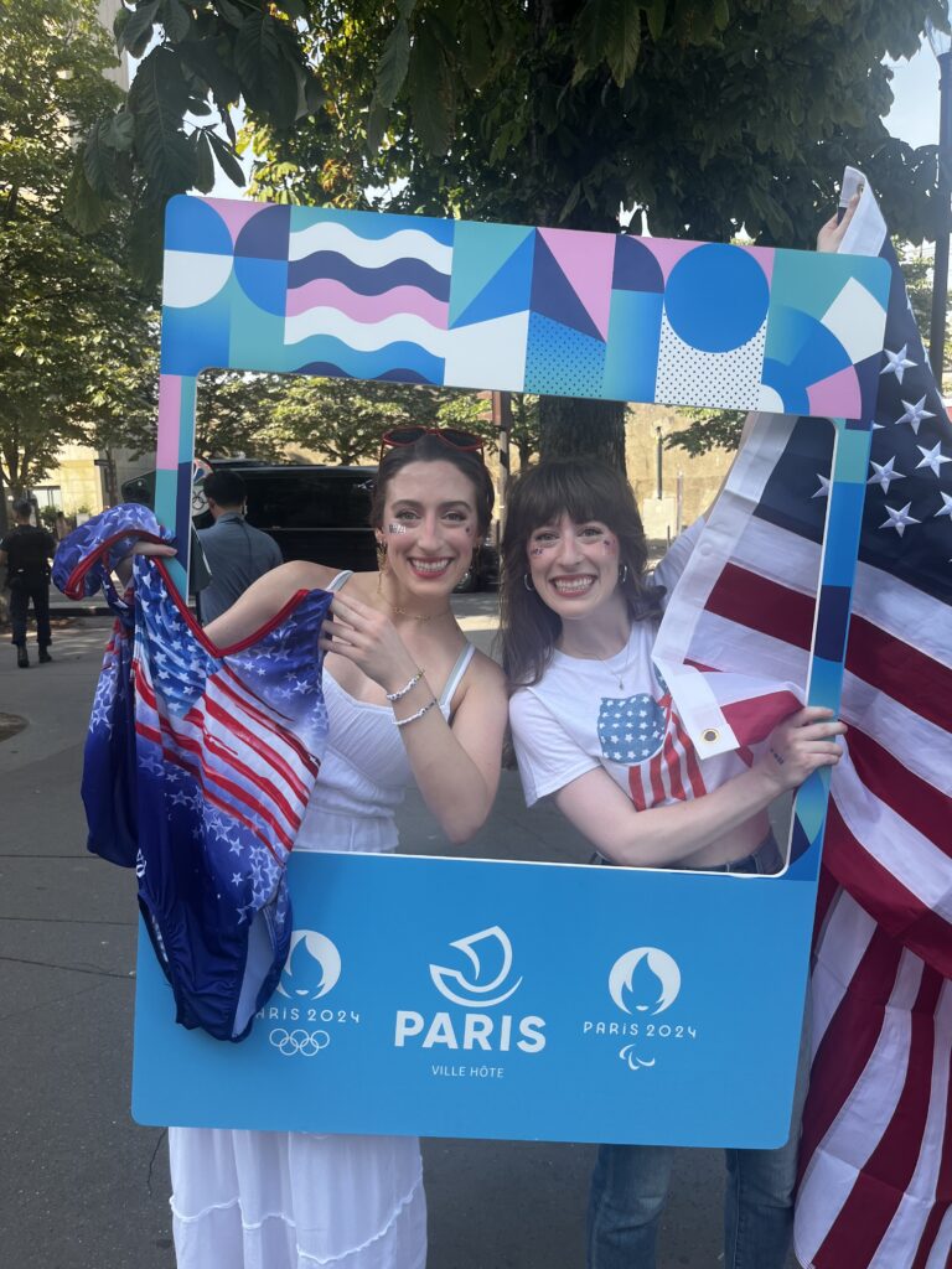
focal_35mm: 26
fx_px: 953
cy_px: 634
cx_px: 476
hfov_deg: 53.1
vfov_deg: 67.3
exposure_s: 1/649
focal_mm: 5.1
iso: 50
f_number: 1.6
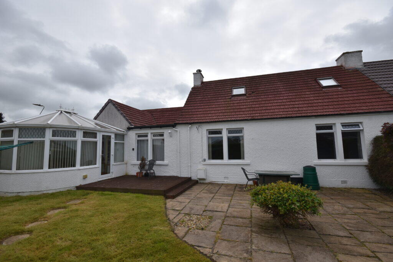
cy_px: 131
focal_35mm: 15
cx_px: 196
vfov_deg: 77.3
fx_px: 164
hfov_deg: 100.4
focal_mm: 10
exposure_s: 1/400
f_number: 10
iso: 200
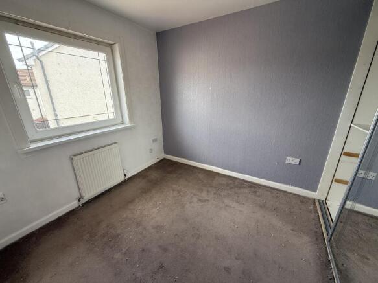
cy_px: 142
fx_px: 153
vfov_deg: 85.7
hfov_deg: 102.1
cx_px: 189
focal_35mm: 14
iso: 160
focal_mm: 2.22
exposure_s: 1/99
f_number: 2.2
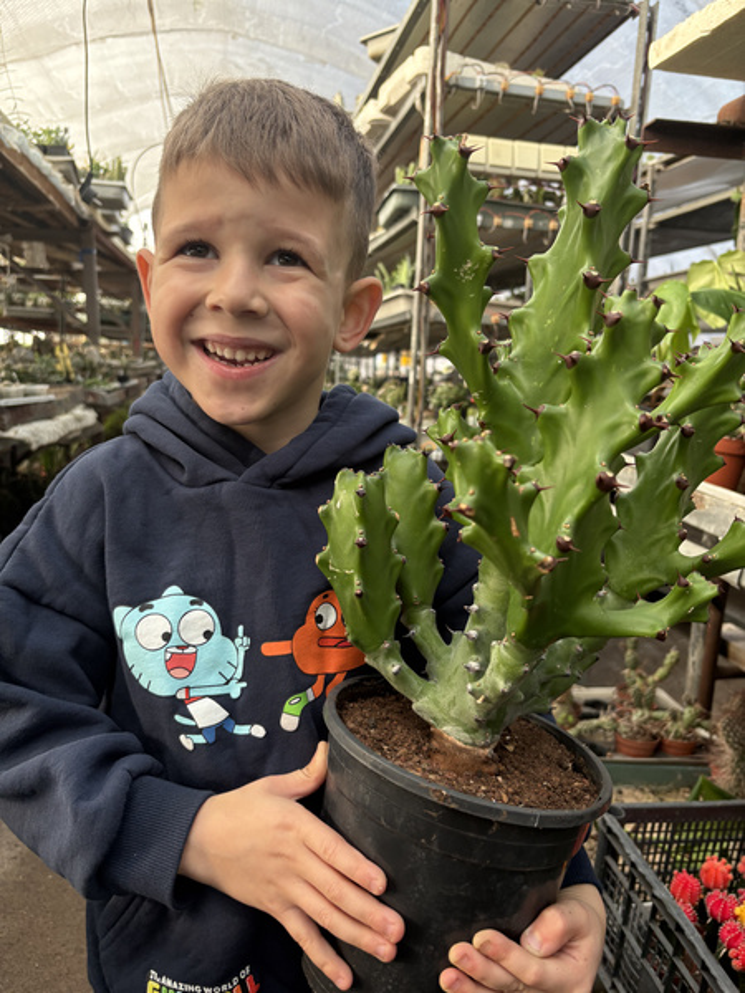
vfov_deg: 67.3
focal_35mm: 26
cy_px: 496
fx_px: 746
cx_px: 372
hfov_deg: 53.1
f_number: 1.6
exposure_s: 1/179
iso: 100
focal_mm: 5.96
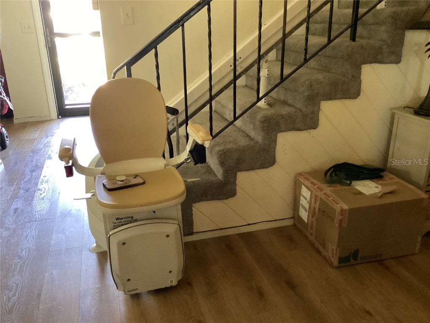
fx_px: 385
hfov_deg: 58.4
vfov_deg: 45.4
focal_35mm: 31
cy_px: 162
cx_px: 215
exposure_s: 1/30
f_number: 2.4
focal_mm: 3.3
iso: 400
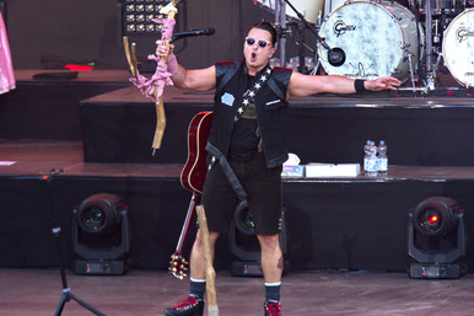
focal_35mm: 526
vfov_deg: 2.6
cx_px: 251
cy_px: 154
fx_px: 6922
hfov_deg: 3.9
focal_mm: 450
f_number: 5.6
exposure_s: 1/250
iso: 1600
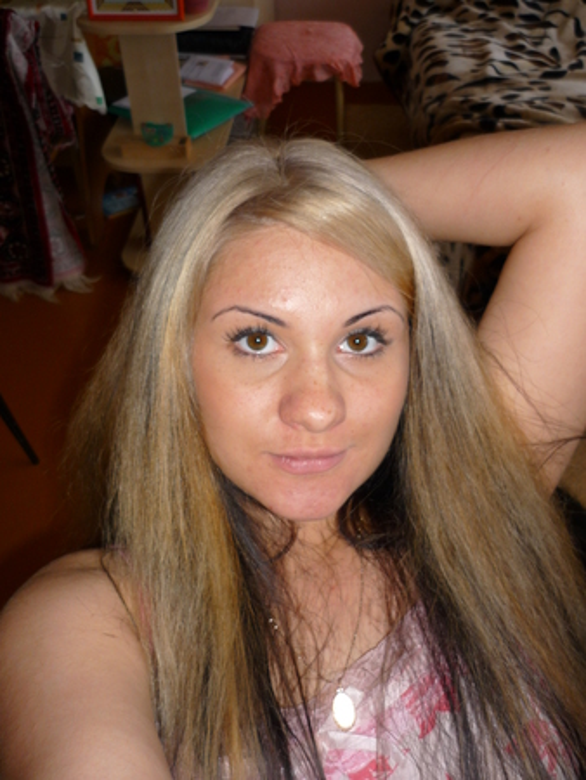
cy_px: 390
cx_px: 293
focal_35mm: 33
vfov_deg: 55.3
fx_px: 744
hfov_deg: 43.0
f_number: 2.8
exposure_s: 1/30
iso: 100
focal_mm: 5.5
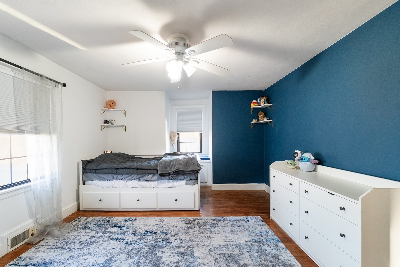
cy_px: 134
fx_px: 167
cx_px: 200
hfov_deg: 100.4
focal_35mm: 15
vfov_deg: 77.4
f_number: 7.1
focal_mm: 10
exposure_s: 1/125
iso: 1600
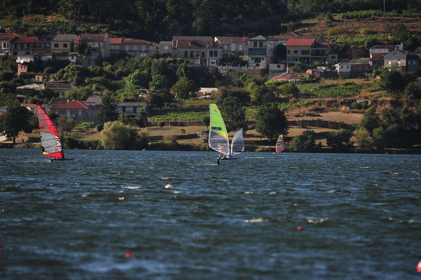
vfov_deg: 4.6
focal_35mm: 300
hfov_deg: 6.9
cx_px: 210
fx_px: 3506
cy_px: 140
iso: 125
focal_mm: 300
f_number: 3.5
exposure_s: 1/1600
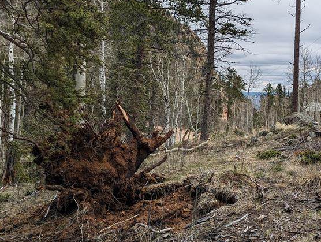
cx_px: 244
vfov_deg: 32.9
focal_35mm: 44
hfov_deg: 41.5
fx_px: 409
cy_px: 97
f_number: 1.85
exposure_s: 1/1953
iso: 46
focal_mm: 6.81
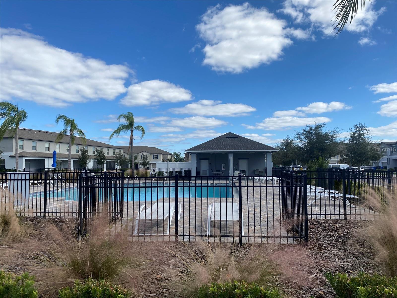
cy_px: 149
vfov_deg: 53.1
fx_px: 298
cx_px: 198
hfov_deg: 67.3
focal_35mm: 26
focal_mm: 4.25
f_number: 1.8
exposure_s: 1/3125
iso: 32
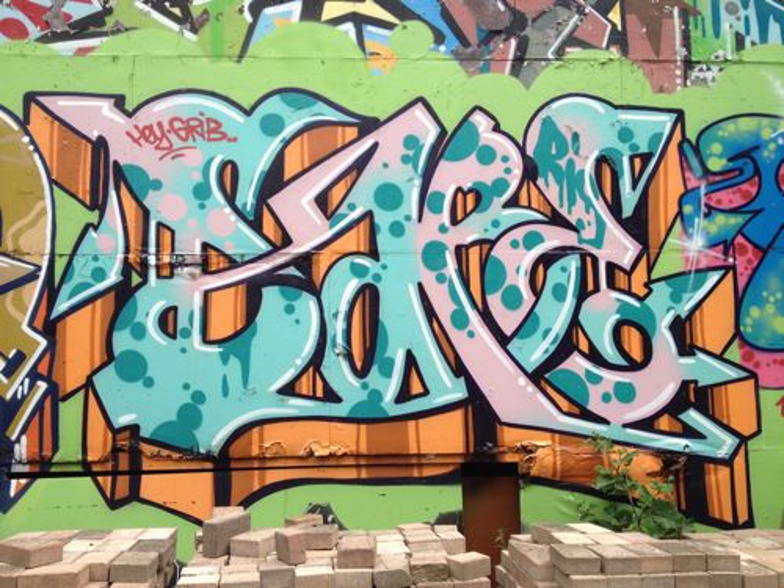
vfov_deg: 40.7
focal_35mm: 35
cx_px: 392
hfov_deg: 52.6
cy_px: 294
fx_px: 793
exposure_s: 1/488
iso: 64
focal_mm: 4.28
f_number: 2.4
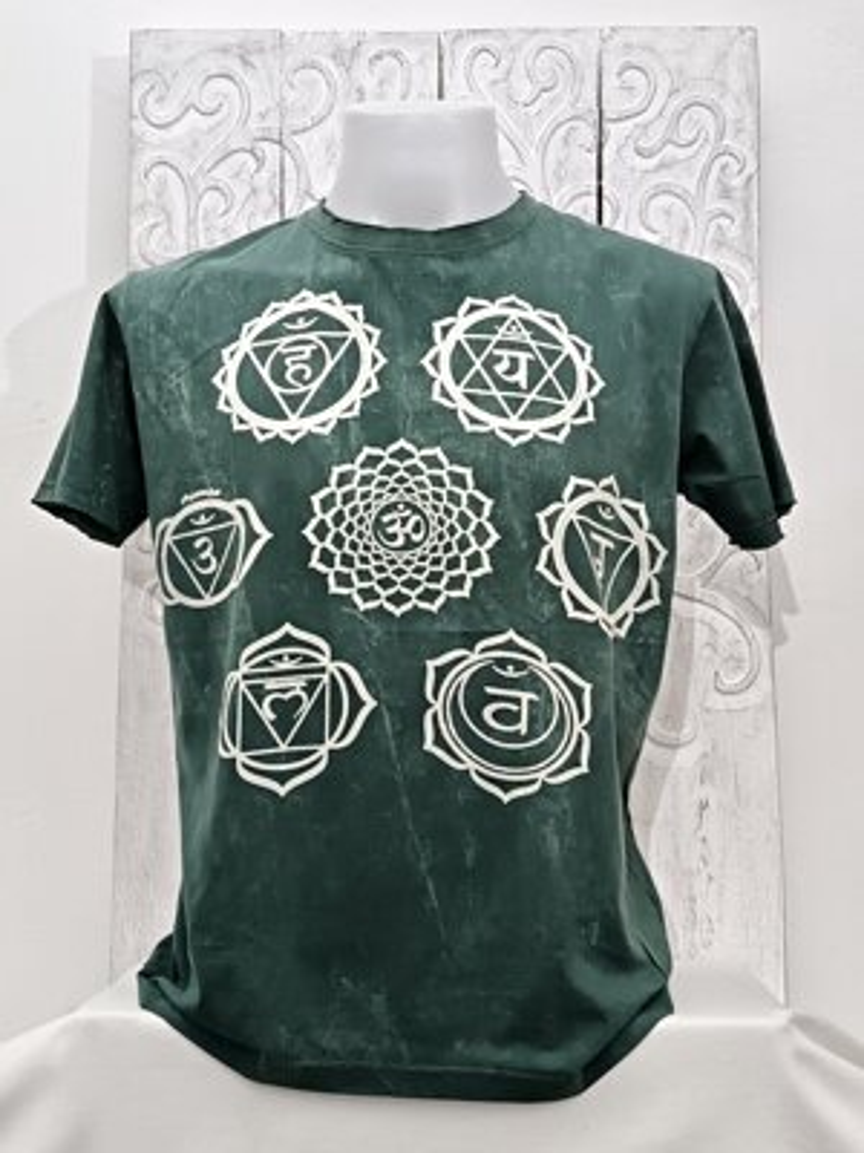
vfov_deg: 39.7
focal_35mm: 48
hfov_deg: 30.3
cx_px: 432
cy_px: 576
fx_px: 1597
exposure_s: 1/33.3
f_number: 1.75
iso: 732
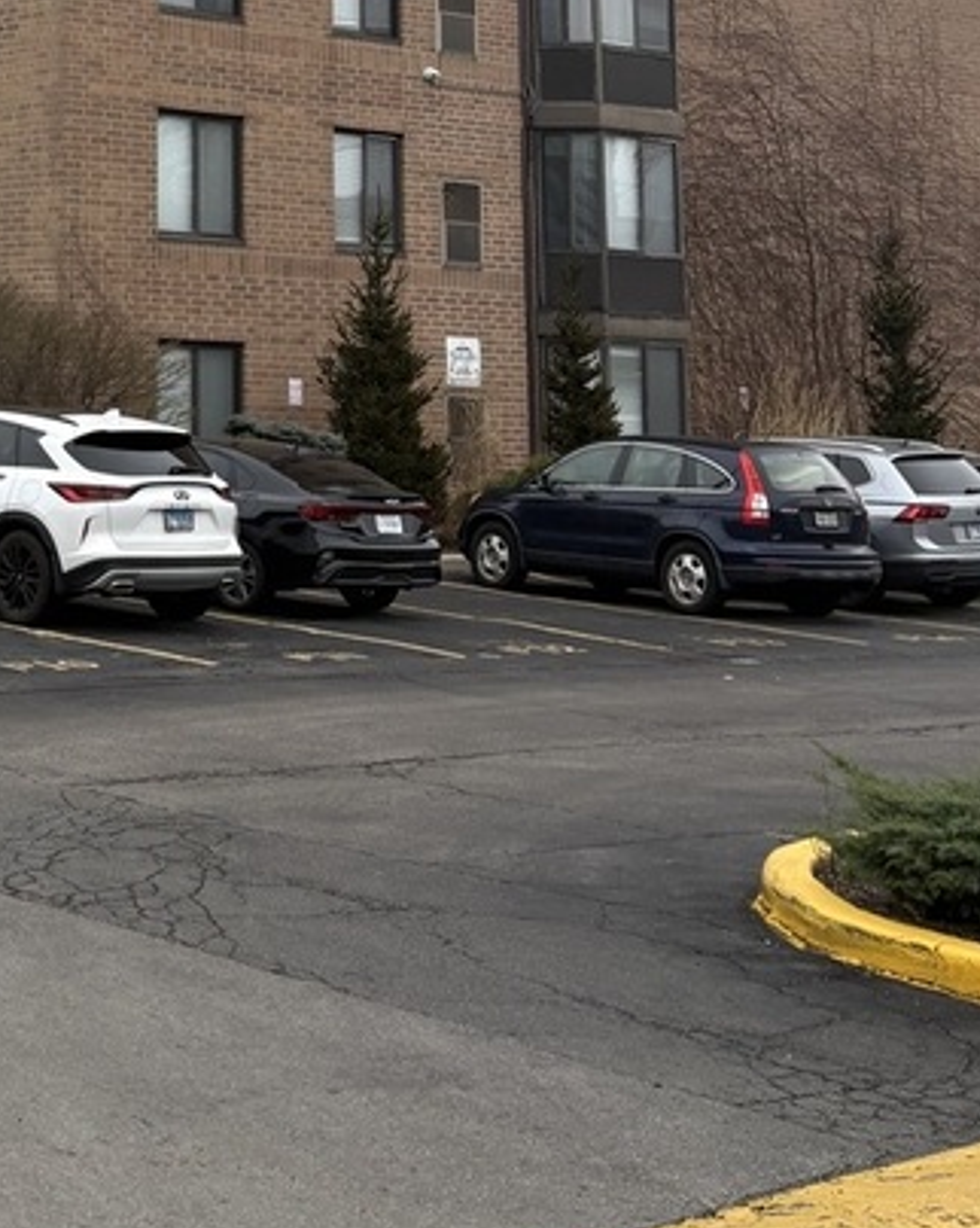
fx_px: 2467
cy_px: -15
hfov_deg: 21.3
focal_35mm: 68
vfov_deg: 26.4
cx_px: -97
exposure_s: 1/1667
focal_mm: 5.96
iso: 50
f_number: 1.6
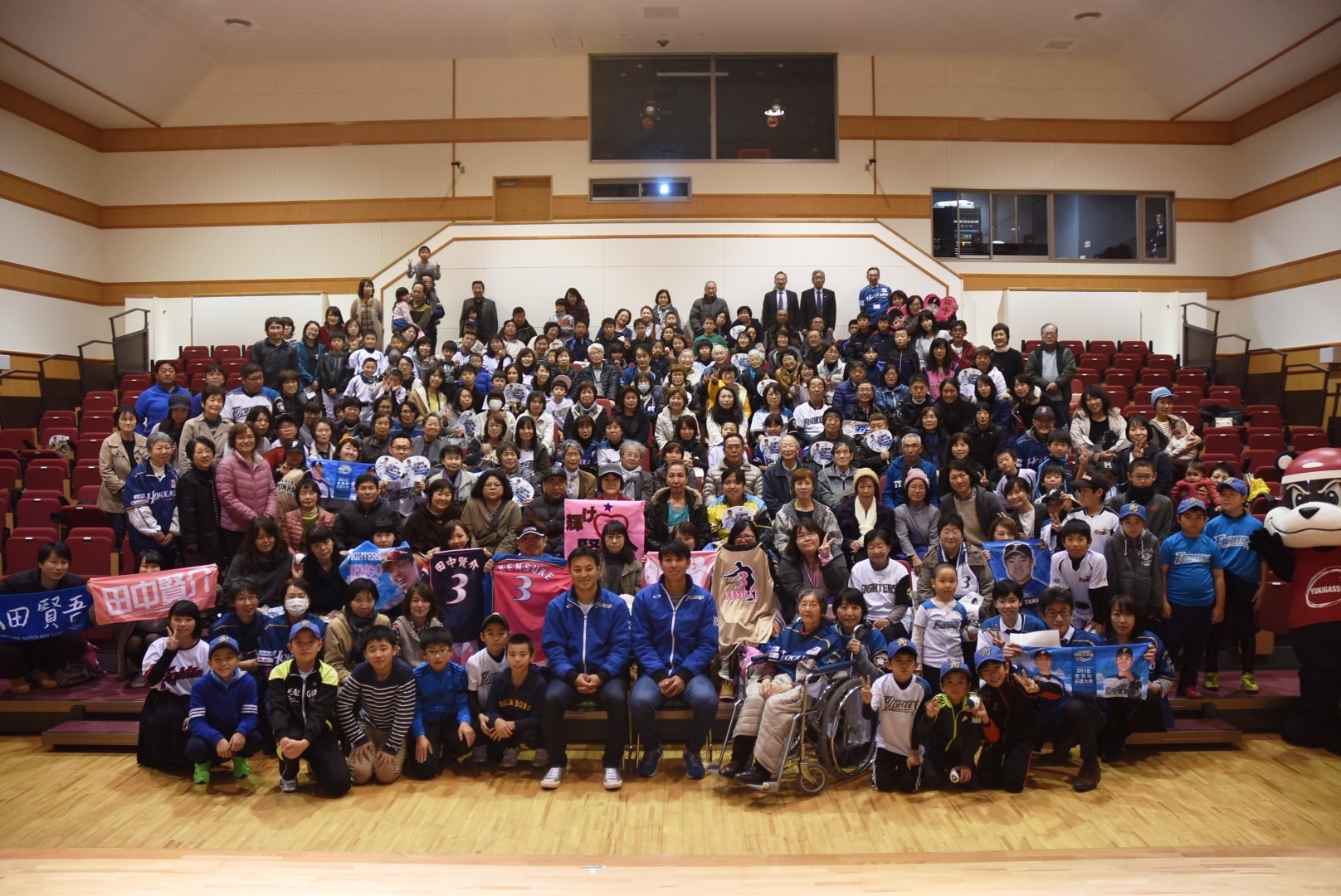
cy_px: 448
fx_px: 1006
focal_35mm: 27
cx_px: 670
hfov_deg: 67.3
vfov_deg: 48.0
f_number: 3.5
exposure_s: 1/30
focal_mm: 18
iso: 360
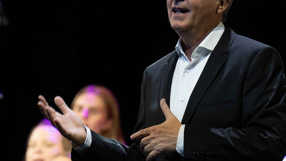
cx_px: 202
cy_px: 67
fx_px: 3989
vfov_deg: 2.3
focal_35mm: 526
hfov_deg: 4.1
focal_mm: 175
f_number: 3.5
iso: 1000
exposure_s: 1/100
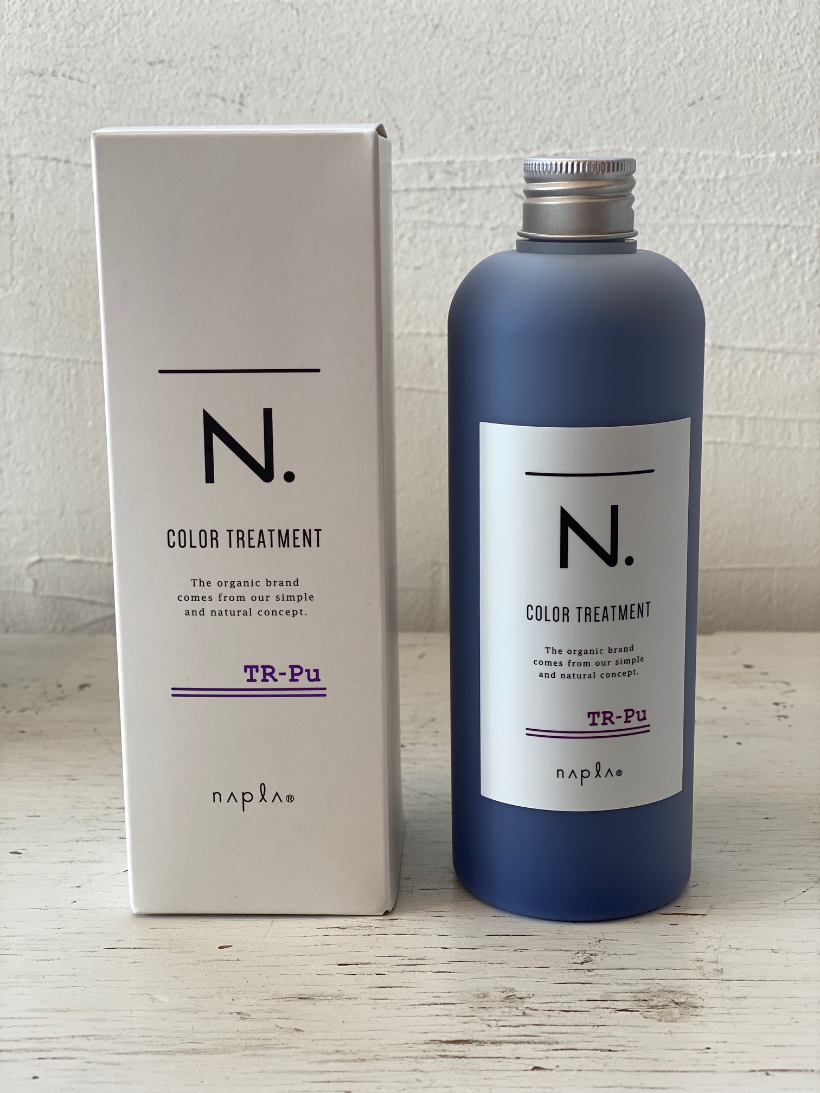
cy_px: 546
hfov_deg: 28.0
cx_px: 410
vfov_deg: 36.8
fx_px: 1642
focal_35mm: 52
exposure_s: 1/120
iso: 32
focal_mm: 6
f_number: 2
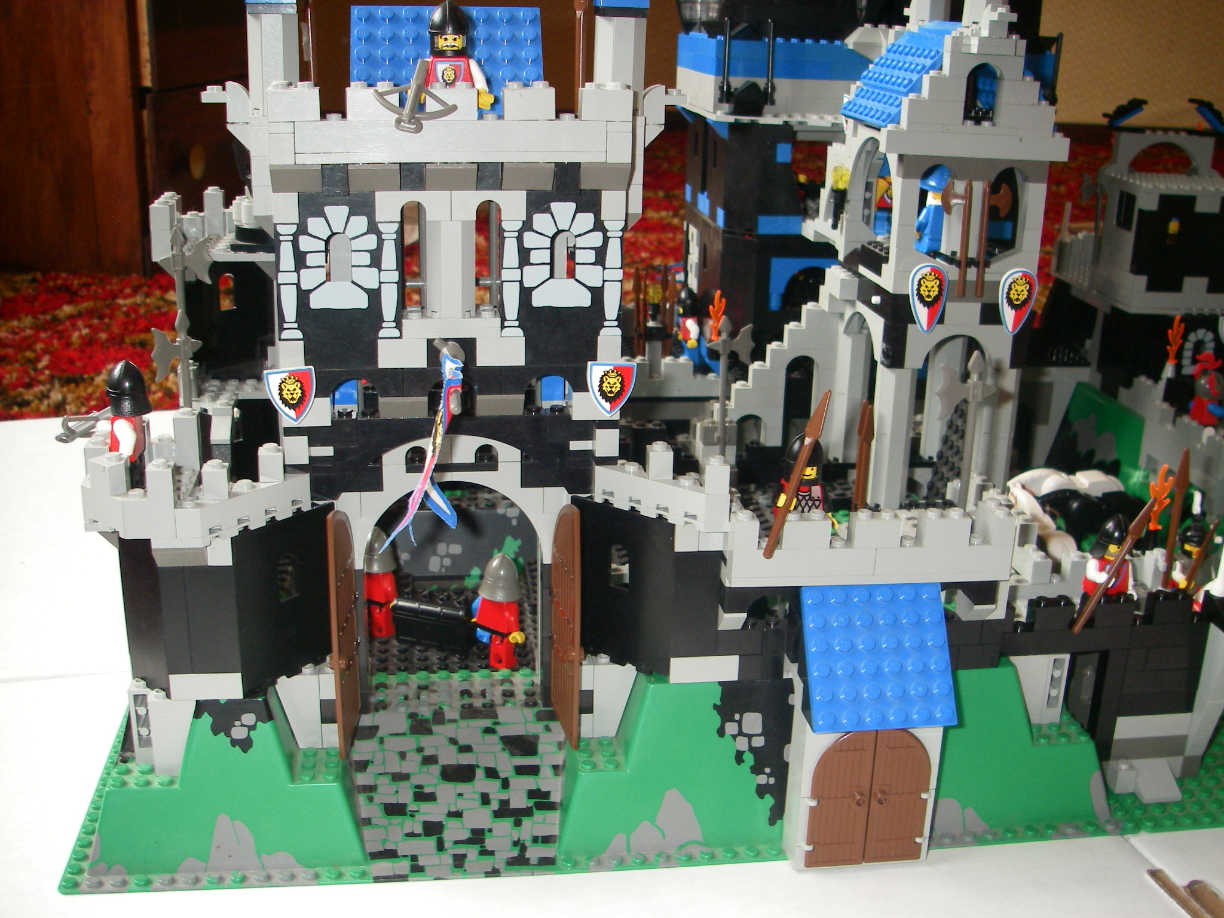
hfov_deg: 49.0
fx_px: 1344
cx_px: 612
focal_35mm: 38
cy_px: 459
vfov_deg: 37.7
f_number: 3.3
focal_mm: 6.3
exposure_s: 1/40
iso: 200
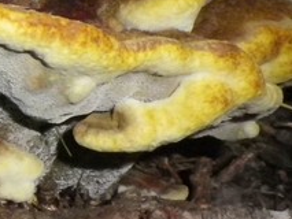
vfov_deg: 14.1
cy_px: 70
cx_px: -129
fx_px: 886
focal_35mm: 105
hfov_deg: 17.1
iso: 800
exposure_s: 1/100
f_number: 7.8
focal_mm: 5.05
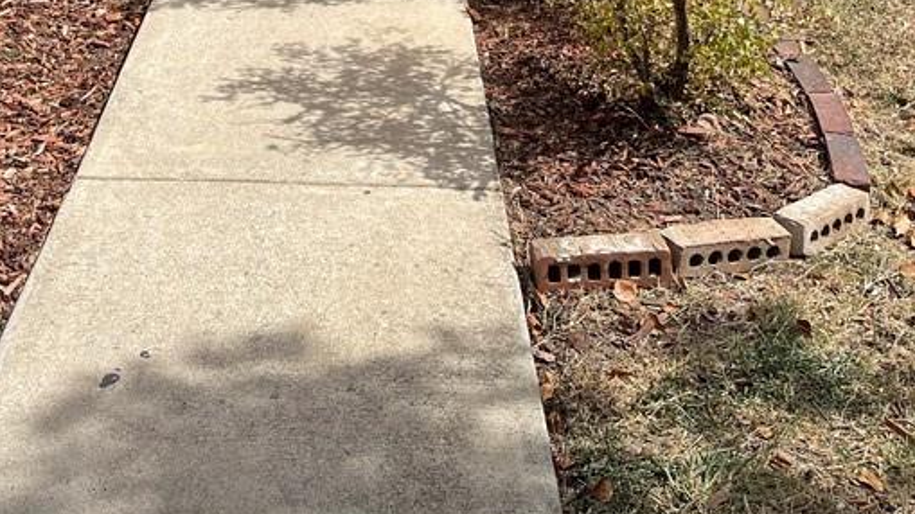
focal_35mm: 57
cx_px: 284
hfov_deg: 36.1
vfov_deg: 17.5
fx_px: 1383
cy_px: -386
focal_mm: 5.1
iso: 32
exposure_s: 1/2123
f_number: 1.6
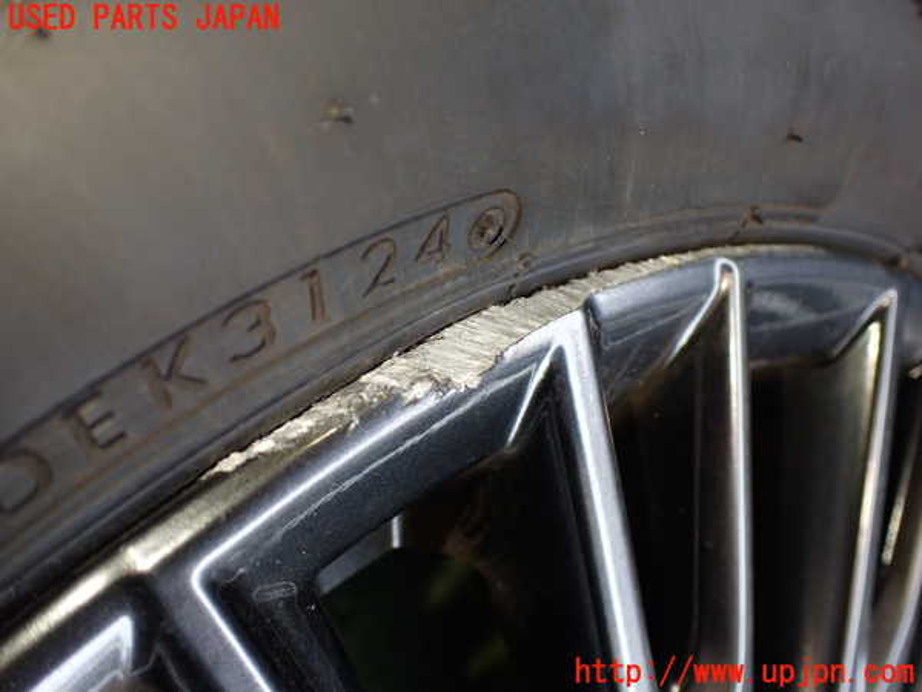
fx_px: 799
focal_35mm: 30
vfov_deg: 46.8
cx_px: 461
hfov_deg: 60.0
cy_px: 346
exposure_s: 1/125
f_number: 2.3
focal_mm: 5.4
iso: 320
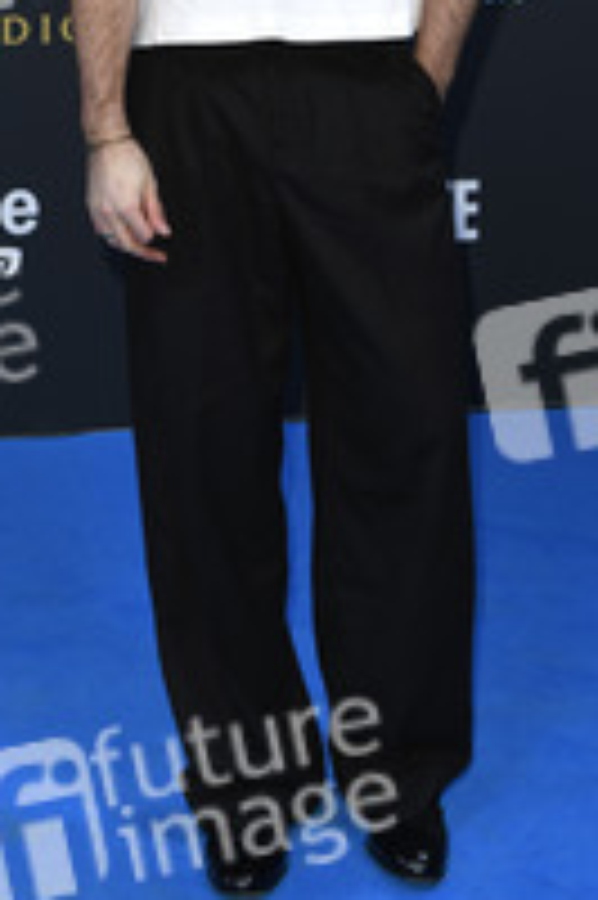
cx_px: 297
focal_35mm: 84
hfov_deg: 16.2
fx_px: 2096
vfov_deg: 23.7
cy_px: 130
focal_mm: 42
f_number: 4
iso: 400
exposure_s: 1/640
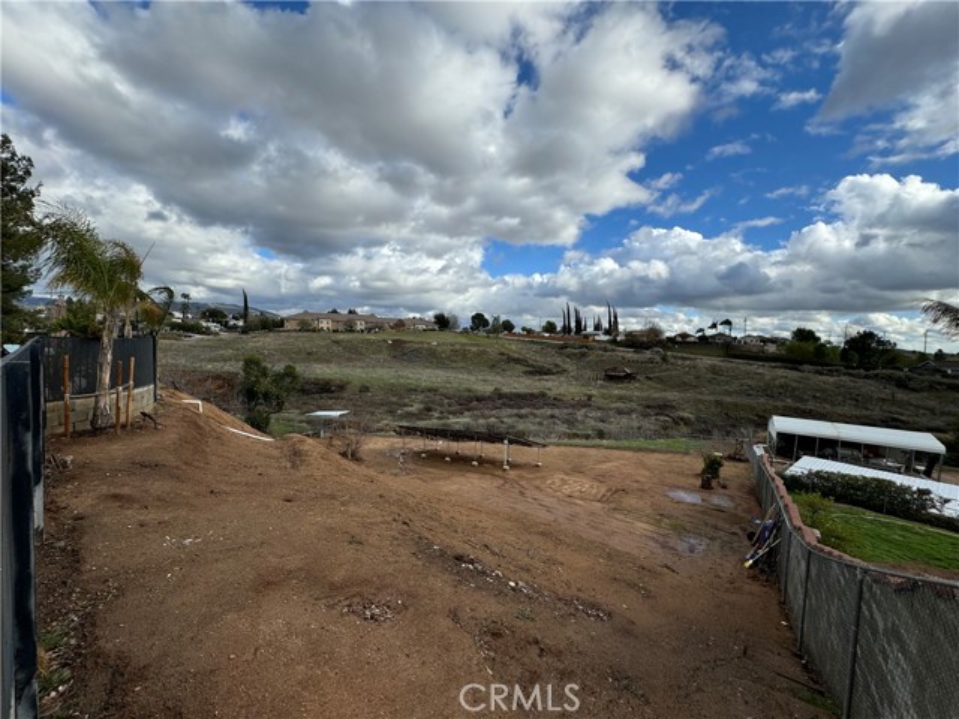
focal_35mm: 14
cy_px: 360
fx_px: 388
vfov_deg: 85.7
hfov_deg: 102.1
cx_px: 480
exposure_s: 1/1637
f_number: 2.2
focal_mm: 2.22
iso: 50
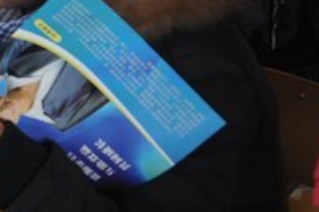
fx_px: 1017
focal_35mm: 115
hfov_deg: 15.5
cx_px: -240
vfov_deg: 11.4
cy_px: -114
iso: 1600
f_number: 4.5
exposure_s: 1/80
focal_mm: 29
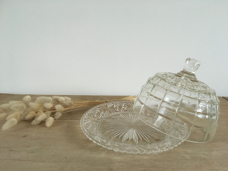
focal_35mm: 29
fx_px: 191
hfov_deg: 61.7
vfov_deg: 48.2
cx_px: 114
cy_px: 86
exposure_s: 1/17
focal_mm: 4.15
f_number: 2.2
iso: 200
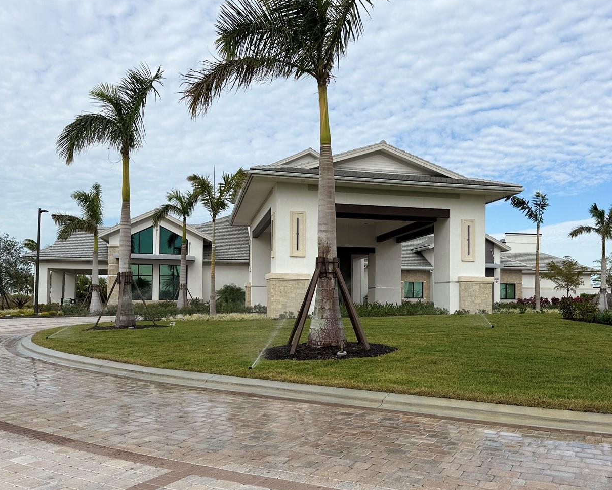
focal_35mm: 31
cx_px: 361
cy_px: 280
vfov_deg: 47.0
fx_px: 561
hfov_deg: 56.8
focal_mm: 6.76
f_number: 1.78
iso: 80
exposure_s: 1/5319
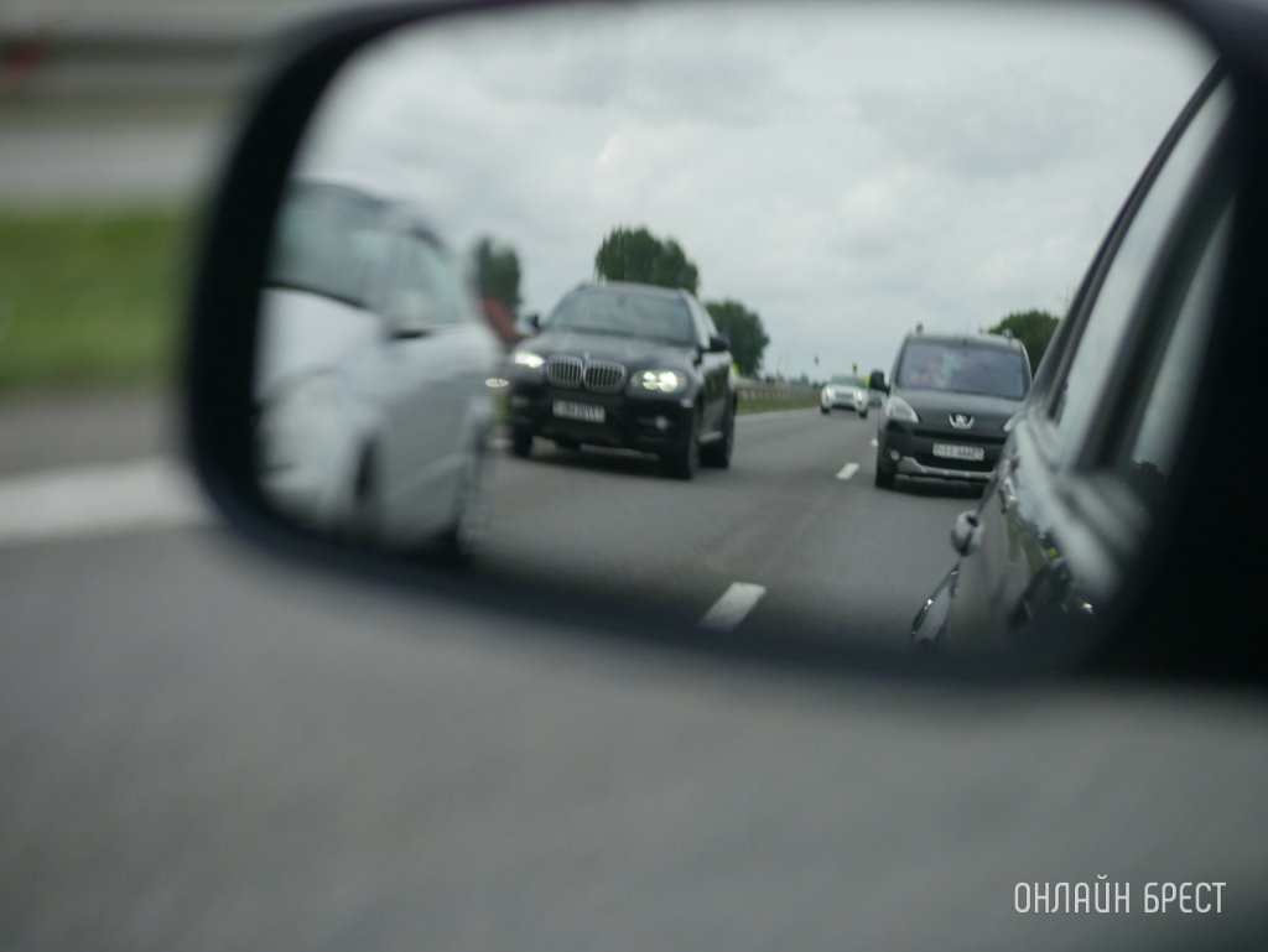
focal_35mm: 86
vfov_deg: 17.2
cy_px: 476
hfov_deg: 22.7
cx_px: 634
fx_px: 3152
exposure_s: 1/13000
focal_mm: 43
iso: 640
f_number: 1.7
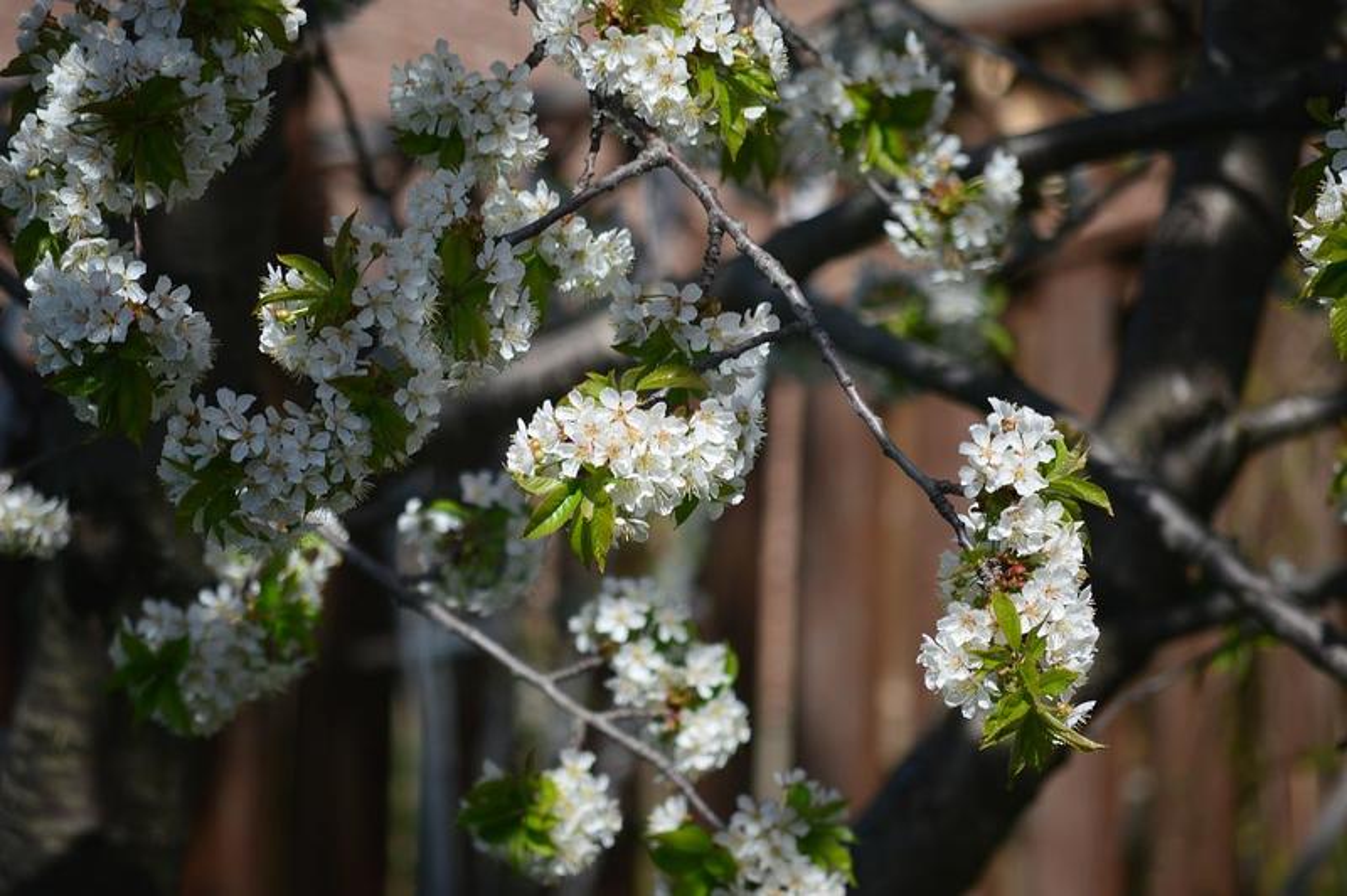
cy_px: 448
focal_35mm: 300
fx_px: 11215
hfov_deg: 6.9
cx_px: 674
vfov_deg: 4.6
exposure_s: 1/320
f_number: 5.6
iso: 100
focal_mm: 200
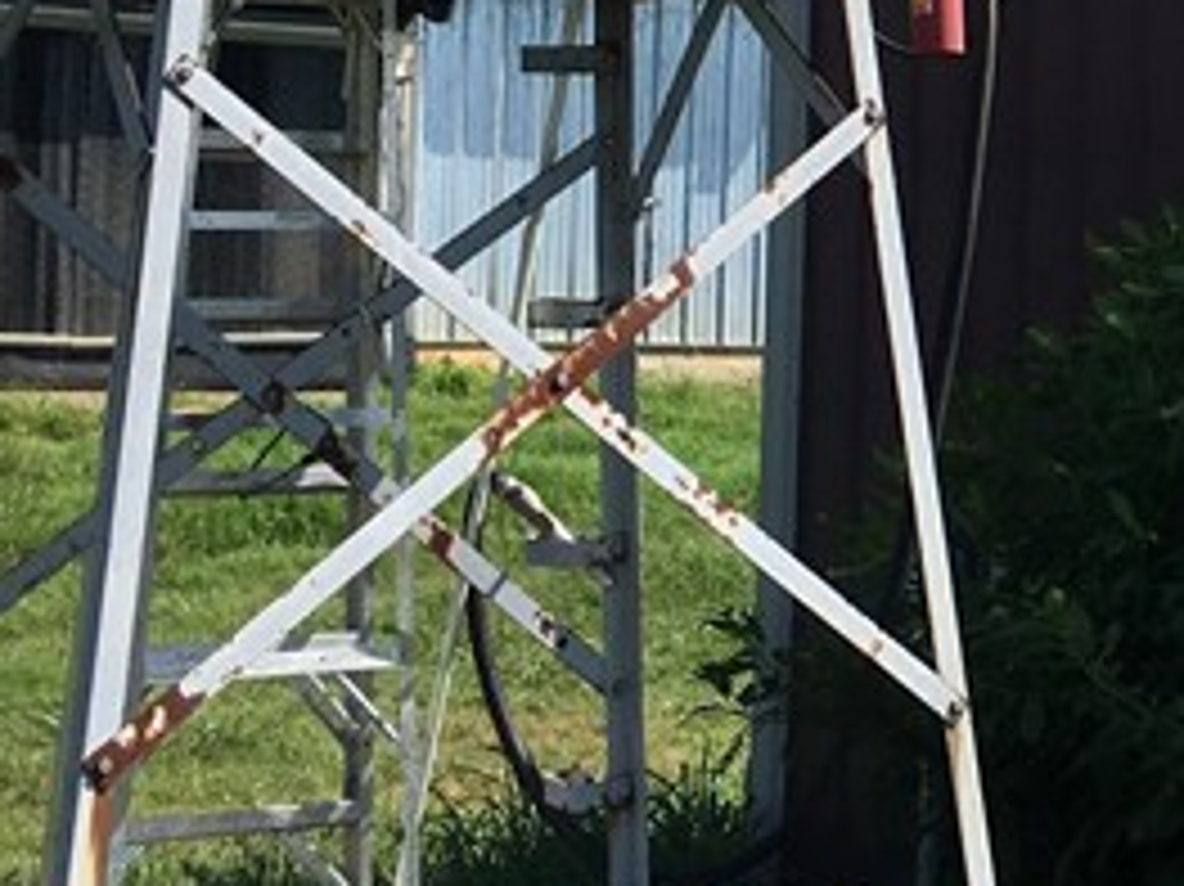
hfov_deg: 15.7
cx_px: 1913
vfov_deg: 12.9
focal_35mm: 113
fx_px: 3863
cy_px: -63
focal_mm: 4.15
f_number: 2.2
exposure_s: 1/1570
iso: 25
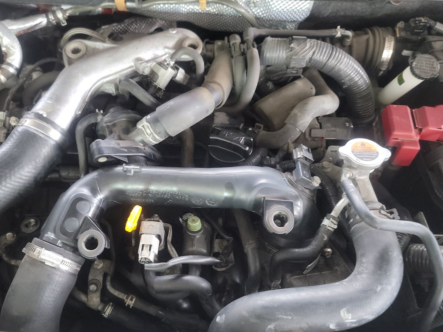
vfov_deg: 48.2
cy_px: 173
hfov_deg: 61.2
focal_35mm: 29
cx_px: 179
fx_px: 371
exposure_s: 1/24
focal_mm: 6.7
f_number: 1.8
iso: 807
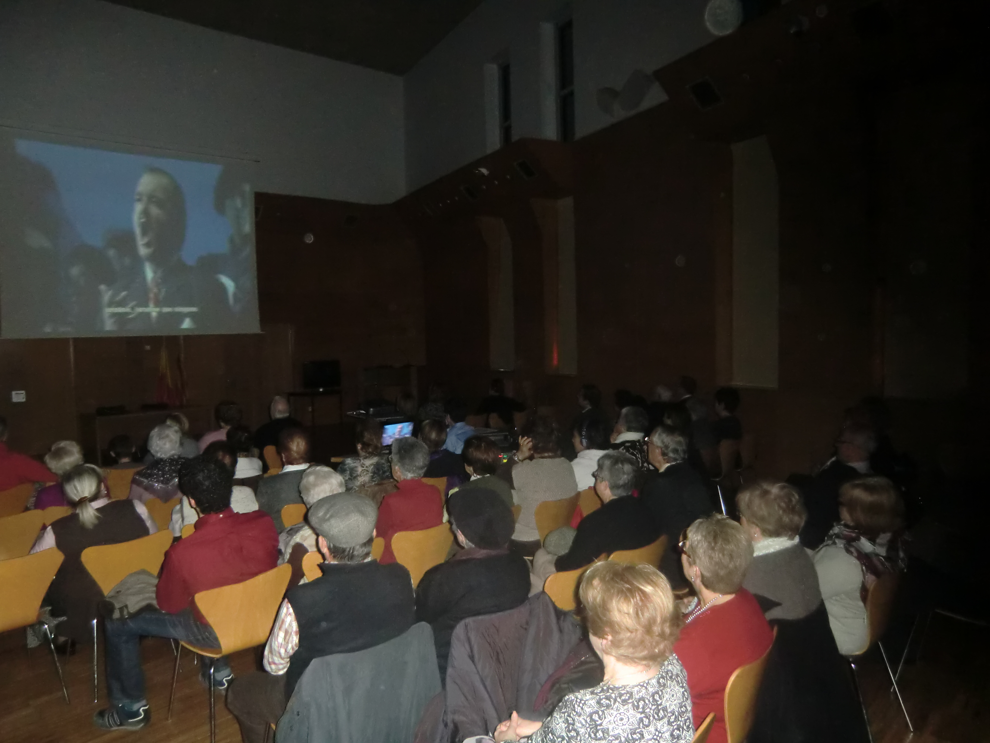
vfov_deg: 56.8
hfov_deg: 71.6
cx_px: 495
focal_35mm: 24
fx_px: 686
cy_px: 372
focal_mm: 4.3
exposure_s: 1/15
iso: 800
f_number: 3.2
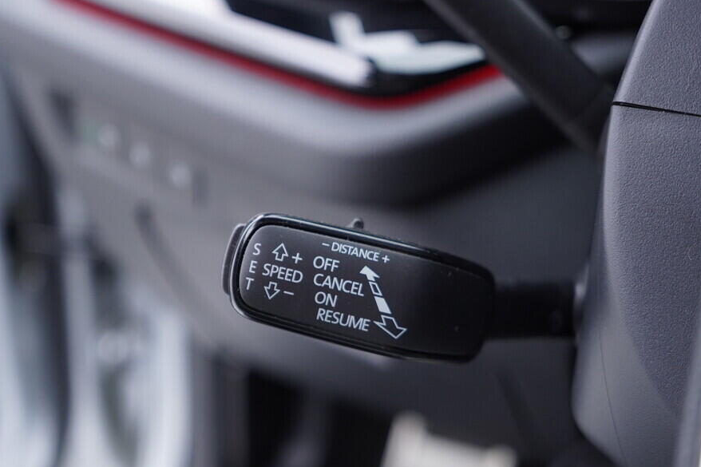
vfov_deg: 31.8
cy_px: 271
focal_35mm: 42
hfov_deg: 46.4
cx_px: 326
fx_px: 818
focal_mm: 24
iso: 320
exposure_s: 1/40
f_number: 2.8
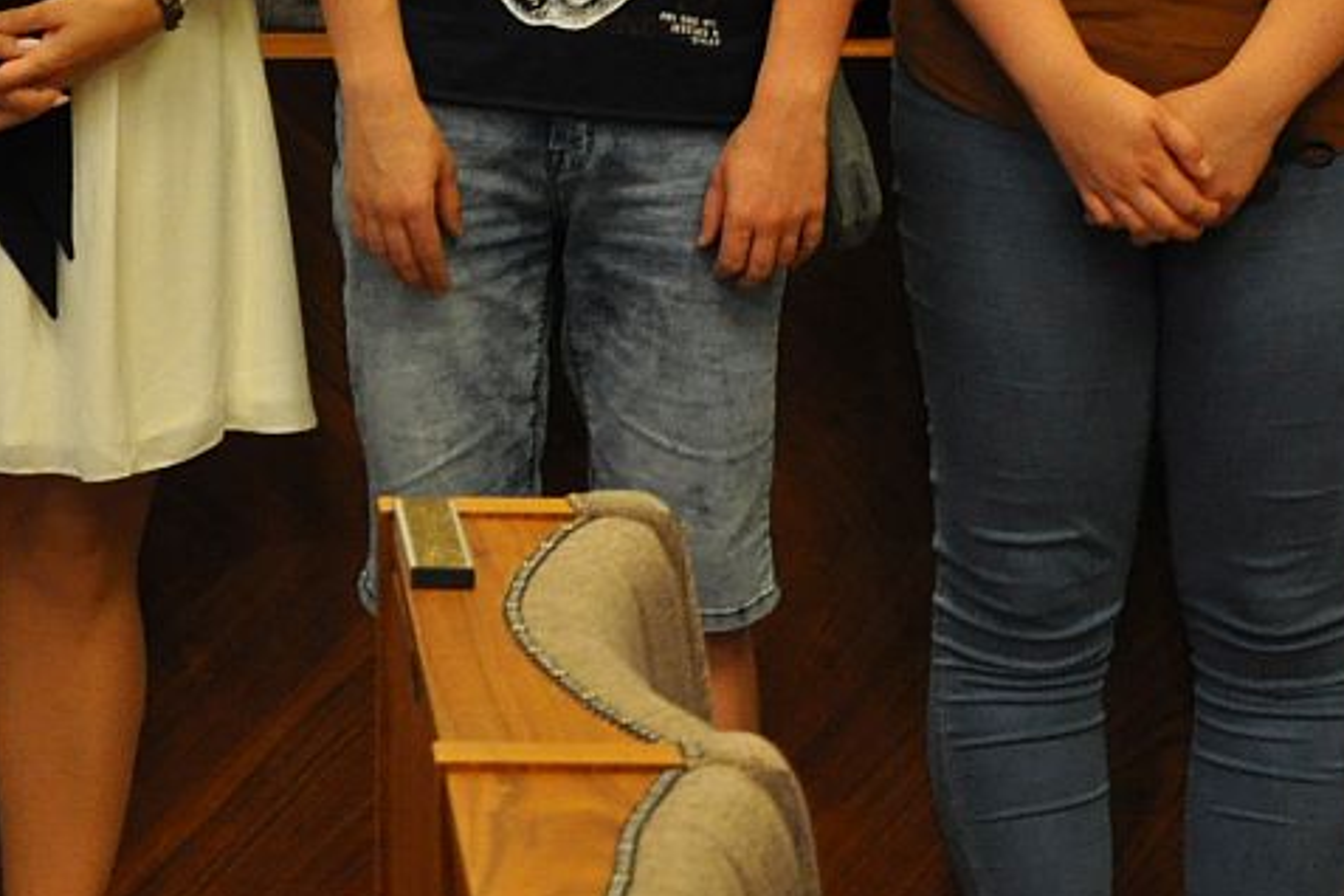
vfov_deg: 7.5
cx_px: -6
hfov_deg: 11.2
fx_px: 6757
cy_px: -418
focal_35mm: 181
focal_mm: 32
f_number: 4.2
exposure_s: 1/50
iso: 1000
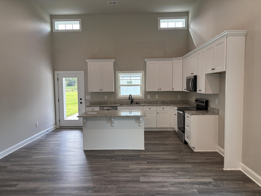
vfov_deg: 53.1
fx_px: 196
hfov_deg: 67.3
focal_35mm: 26
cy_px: 98
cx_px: 130
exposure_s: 1/120
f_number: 1.6
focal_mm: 5.96
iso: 100
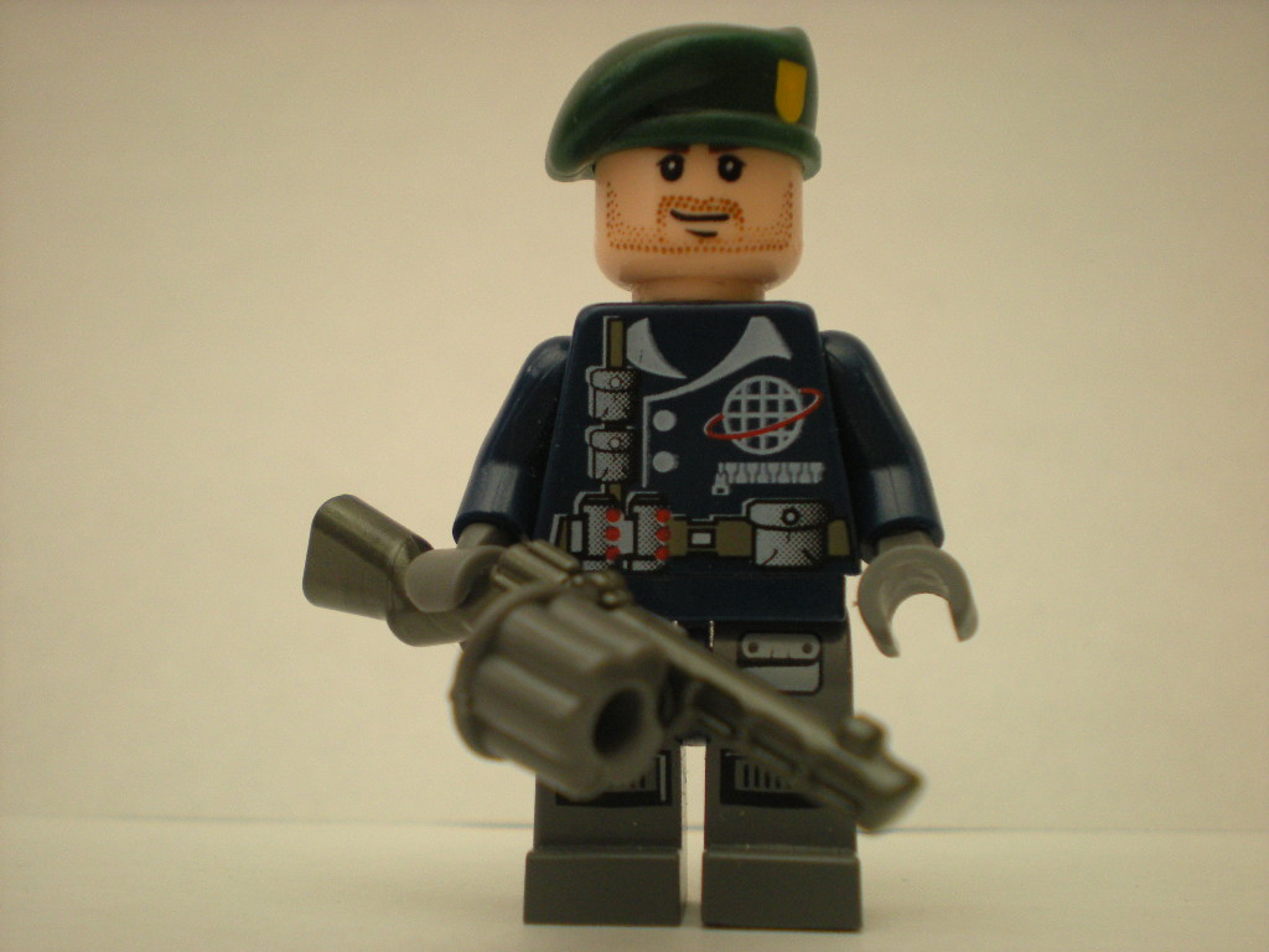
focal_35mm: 44
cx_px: 634
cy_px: 476
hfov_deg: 42.9
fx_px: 1613
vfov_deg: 32.9
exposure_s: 1/30
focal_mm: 7.4
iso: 200
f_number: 3.5
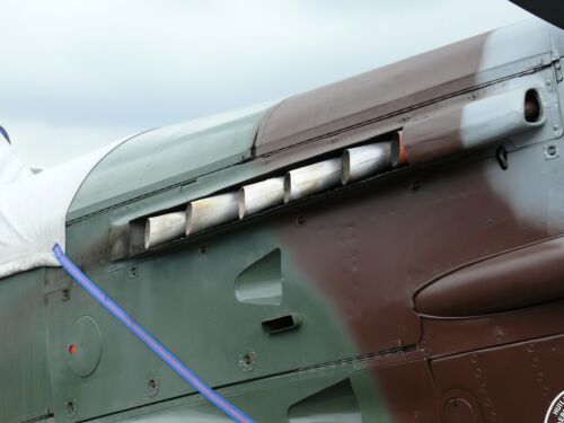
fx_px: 2216
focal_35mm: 136
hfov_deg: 14.5
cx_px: 282
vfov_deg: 10.9
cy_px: 212
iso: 100
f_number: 5
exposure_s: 1/250
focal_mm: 25.8
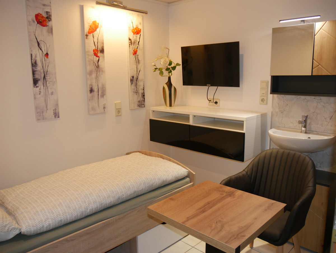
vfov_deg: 49.8
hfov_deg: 63.4
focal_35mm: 28
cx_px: 168
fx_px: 272
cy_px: 126
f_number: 3.5
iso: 640
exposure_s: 1/60
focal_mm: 14
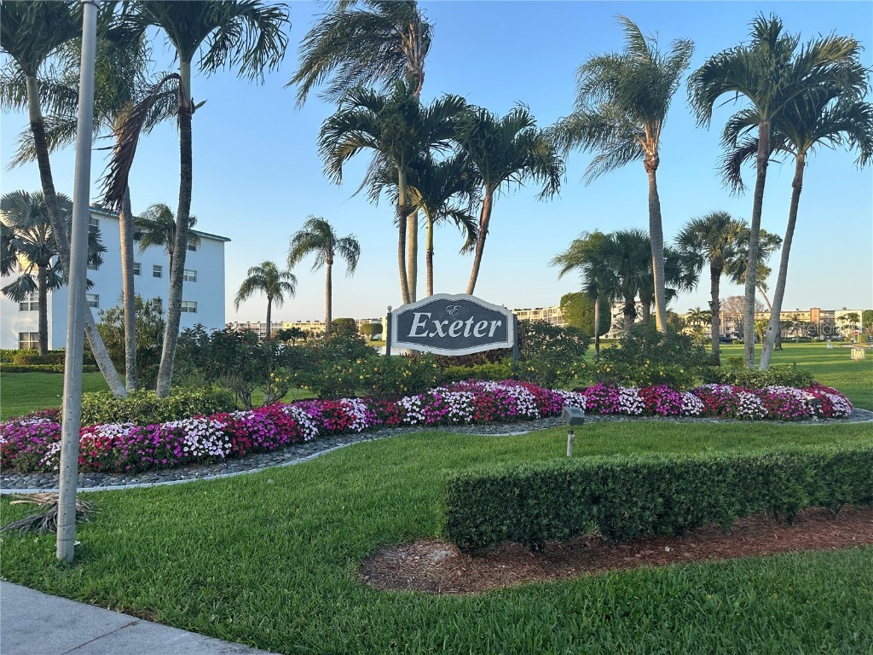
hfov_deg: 71.6
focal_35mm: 24
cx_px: 436
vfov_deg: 56.8
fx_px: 605
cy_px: 328
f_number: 1.78
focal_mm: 6.86
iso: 80
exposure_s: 1/1095
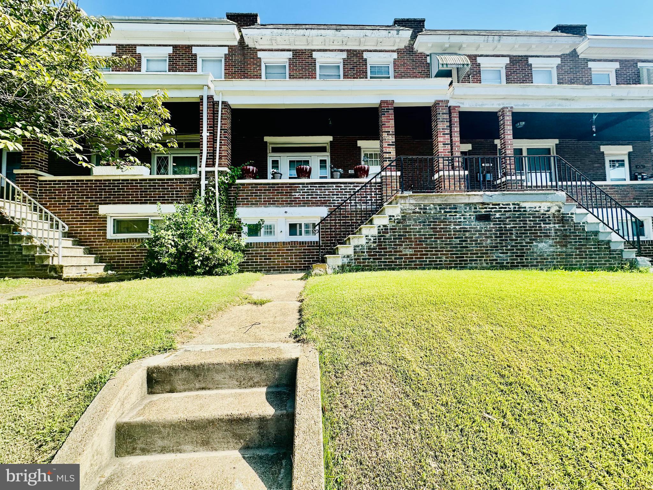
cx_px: 326
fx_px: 264
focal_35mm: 14
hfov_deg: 102.1
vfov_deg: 85.7
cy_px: 245
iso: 40
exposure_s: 1/796
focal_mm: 2.22
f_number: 2.2
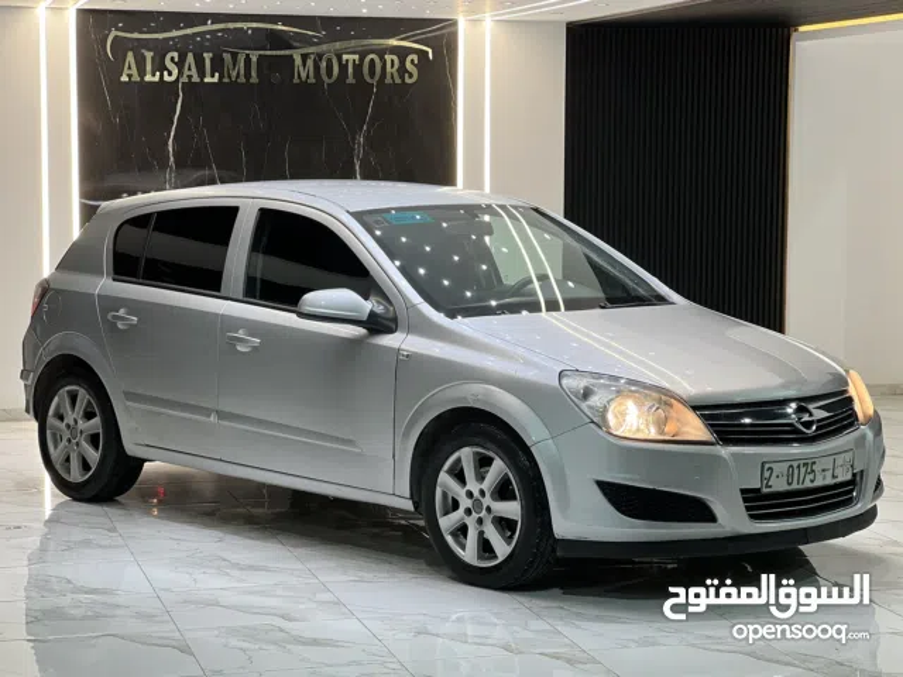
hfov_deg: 25.3
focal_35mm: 77
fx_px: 2009
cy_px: 338
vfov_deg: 19.1
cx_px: 452
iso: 100
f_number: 2.8
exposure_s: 1/100
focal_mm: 9
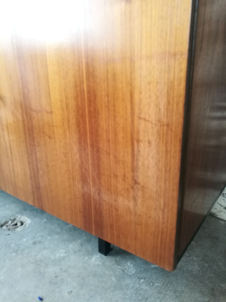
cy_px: 151
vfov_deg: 65.3
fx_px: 235
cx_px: 113
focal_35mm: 27
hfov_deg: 51.4
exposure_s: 1/33.3
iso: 320
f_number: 2.2
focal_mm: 4.5
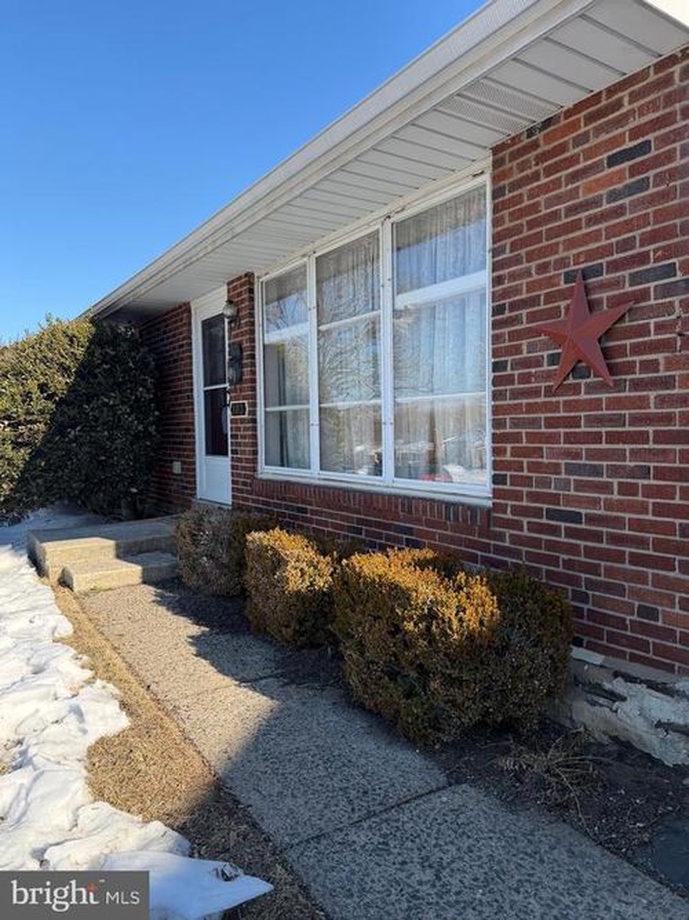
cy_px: 460
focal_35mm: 24
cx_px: 344
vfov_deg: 71.6
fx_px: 637
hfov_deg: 56.8
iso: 100
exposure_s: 1/3021
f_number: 1.78
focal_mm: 6.76
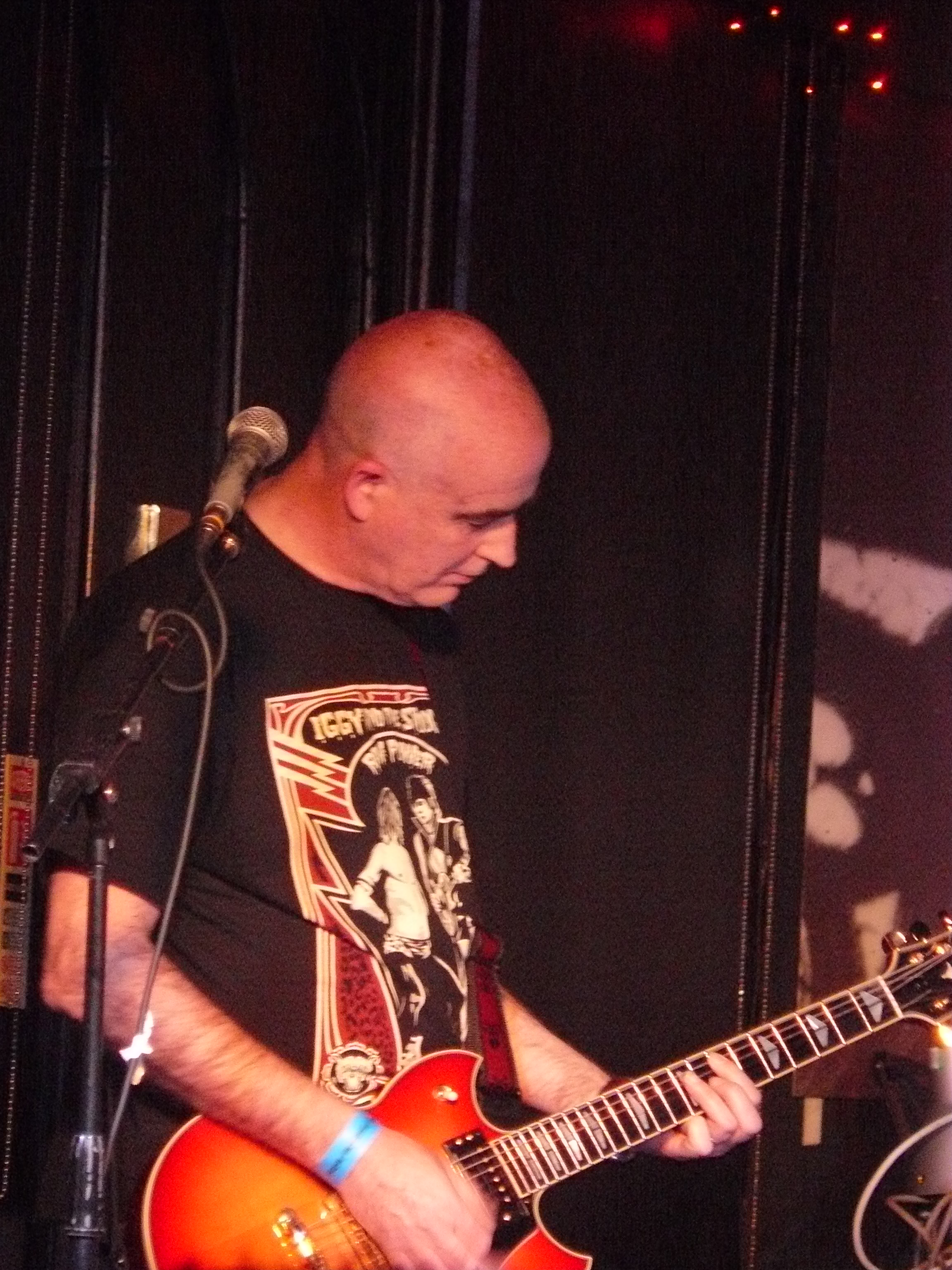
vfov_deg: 6.6
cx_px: 476
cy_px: 635
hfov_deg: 4.9
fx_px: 11037
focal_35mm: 301
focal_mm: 50.1
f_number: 3.3
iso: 800
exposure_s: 1/20
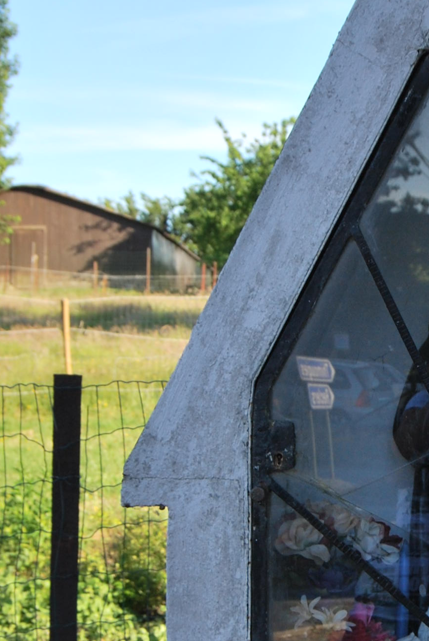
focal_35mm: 116
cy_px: 435
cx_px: 419
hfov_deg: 11.7
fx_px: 2068
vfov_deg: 17.6
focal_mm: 26
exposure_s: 1/160
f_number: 6.3
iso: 100
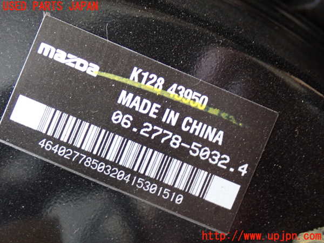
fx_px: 665
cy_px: 122
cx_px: 162
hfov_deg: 27.4
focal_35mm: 71
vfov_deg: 20.7
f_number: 3.9
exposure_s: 1/15
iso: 1000
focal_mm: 12.73
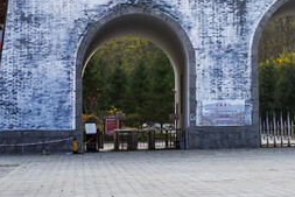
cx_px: 666
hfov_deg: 7.5
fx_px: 2140
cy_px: -220
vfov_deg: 5.2
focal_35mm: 261
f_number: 11
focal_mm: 55
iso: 100
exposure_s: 1/13
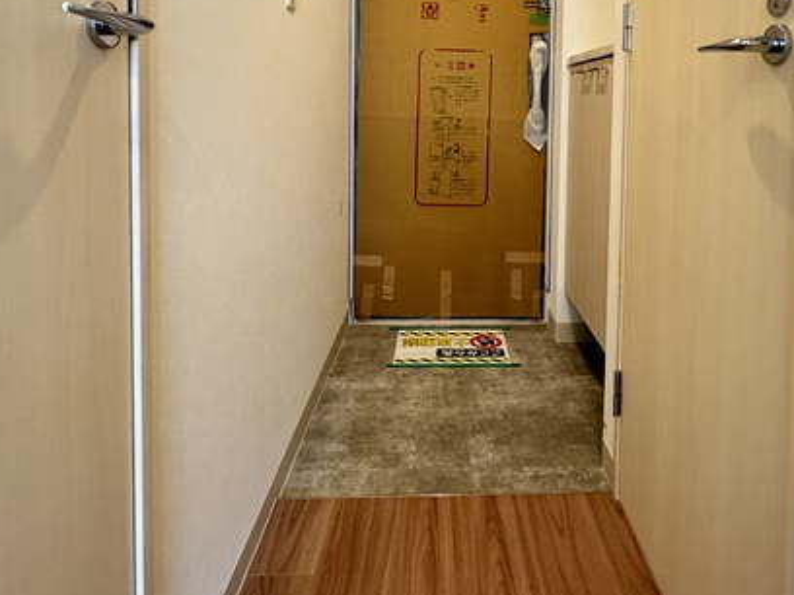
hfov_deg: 71.1
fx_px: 550
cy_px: 123
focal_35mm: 24
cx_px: 463
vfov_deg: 53.3
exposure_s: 1/99
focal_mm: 2.22
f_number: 2.2
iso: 320
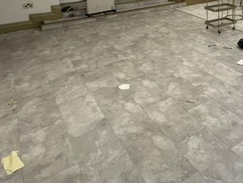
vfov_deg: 33.5
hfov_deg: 45.1
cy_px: -21
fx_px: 260
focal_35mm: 37
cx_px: 222
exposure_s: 1/50
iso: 200
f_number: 2.2
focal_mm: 2.22
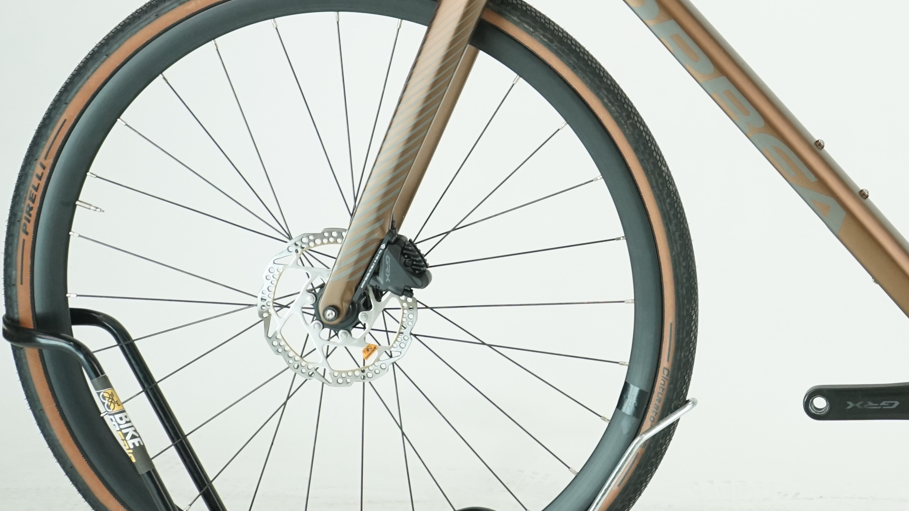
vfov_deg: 10.4
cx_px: 905
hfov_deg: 18.0
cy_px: 77
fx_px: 2796
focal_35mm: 116
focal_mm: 55
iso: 1600
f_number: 5.6
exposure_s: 1/200
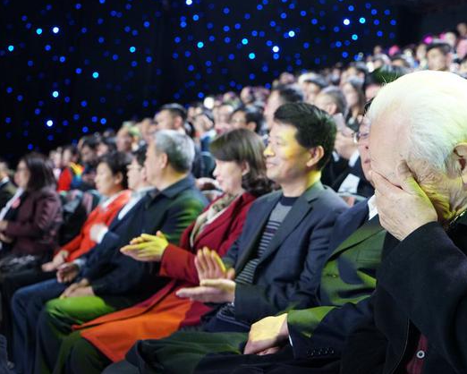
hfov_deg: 40.1
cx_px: 285
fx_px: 636
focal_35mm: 46
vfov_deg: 32.8
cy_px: 187
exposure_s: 1/60
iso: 1600
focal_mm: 40
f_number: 4
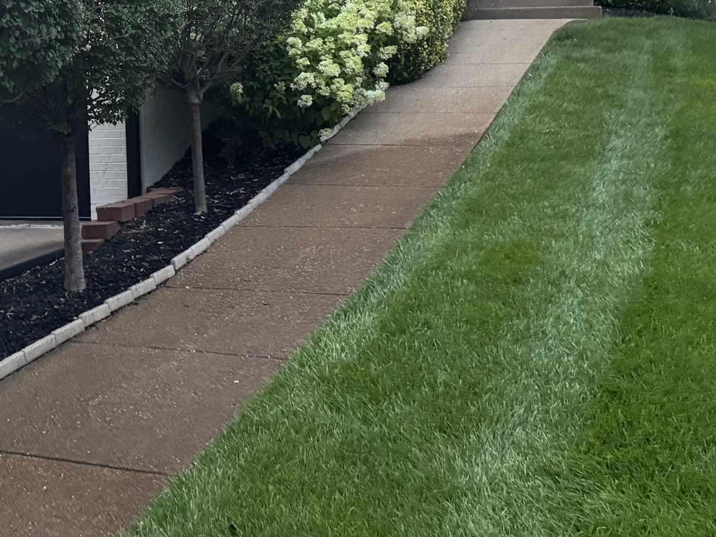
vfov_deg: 23.3
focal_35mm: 60
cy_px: -13
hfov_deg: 31.4
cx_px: 154
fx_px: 1241
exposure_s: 1/60
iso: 500
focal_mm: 6.76
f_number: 1.78
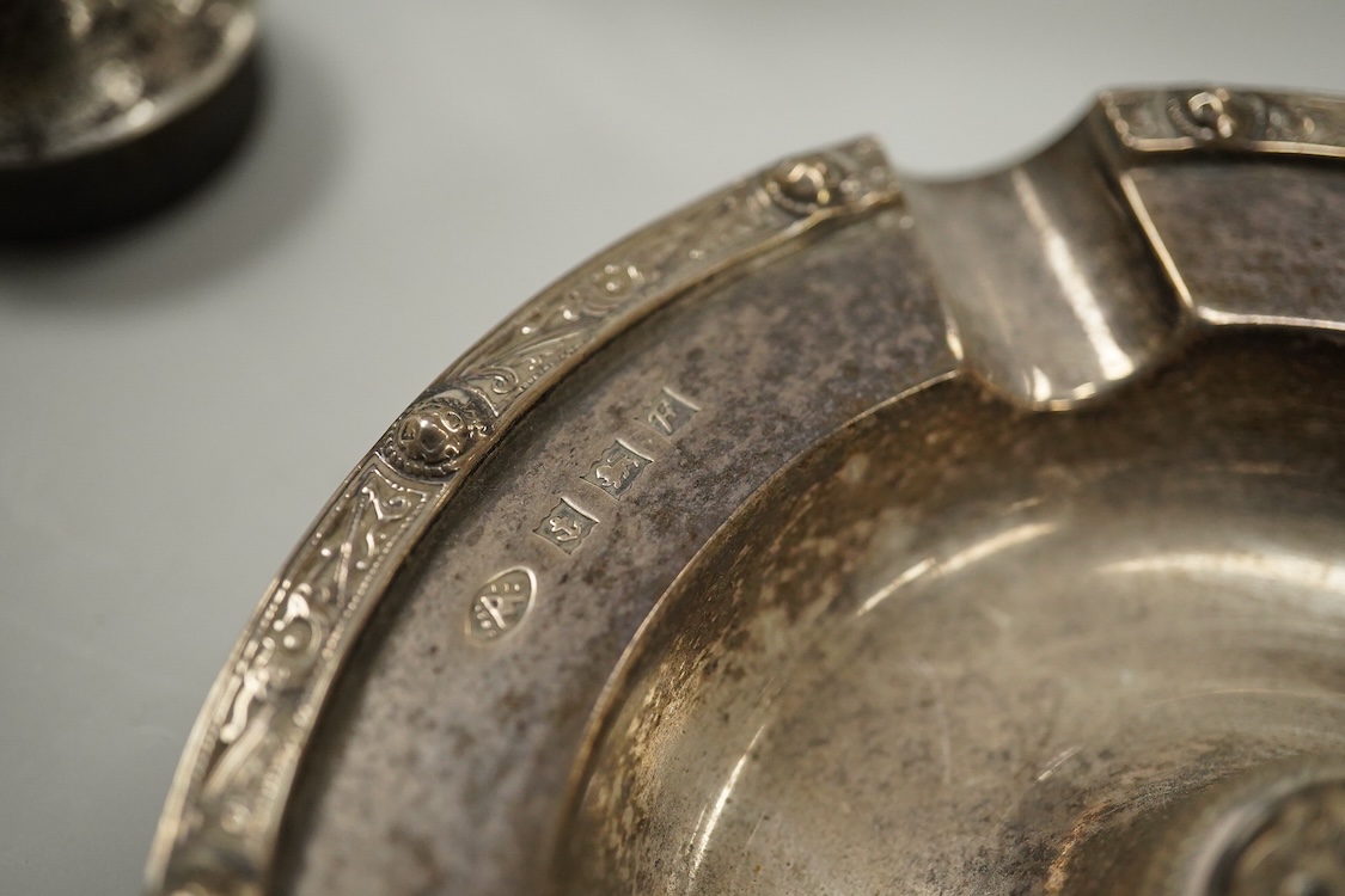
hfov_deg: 43.6
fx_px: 1681
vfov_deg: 29.9
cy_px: 448
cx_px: 672
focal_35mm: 45
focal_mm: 30
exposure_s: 1/500
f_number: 6.3
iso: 2500
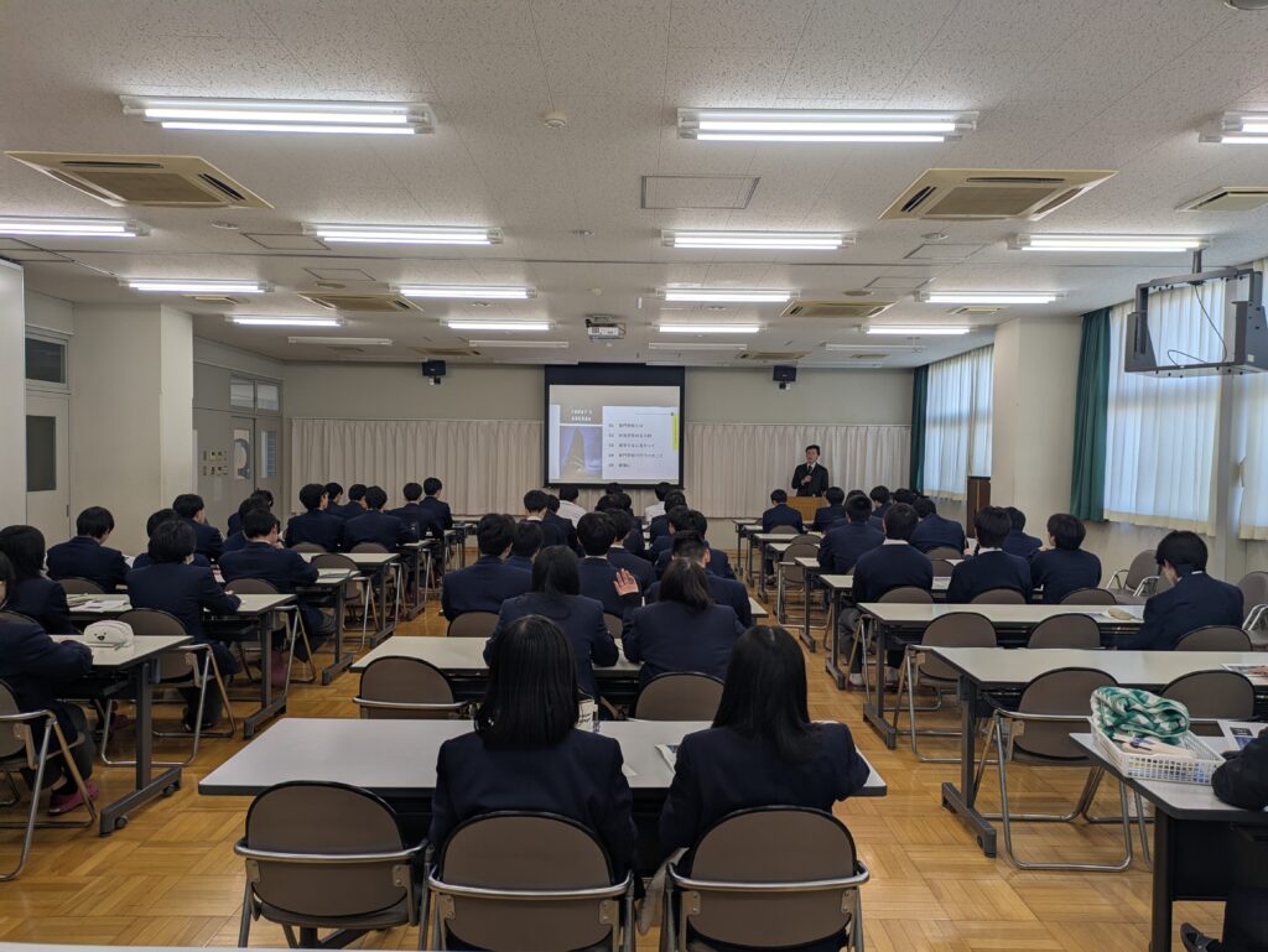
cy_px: 476
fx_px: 916
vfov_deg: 54.9
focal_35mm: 25
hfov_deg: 69.4
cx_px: 634
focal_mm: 5.43
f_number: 1.89
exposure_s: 1/327
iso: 101
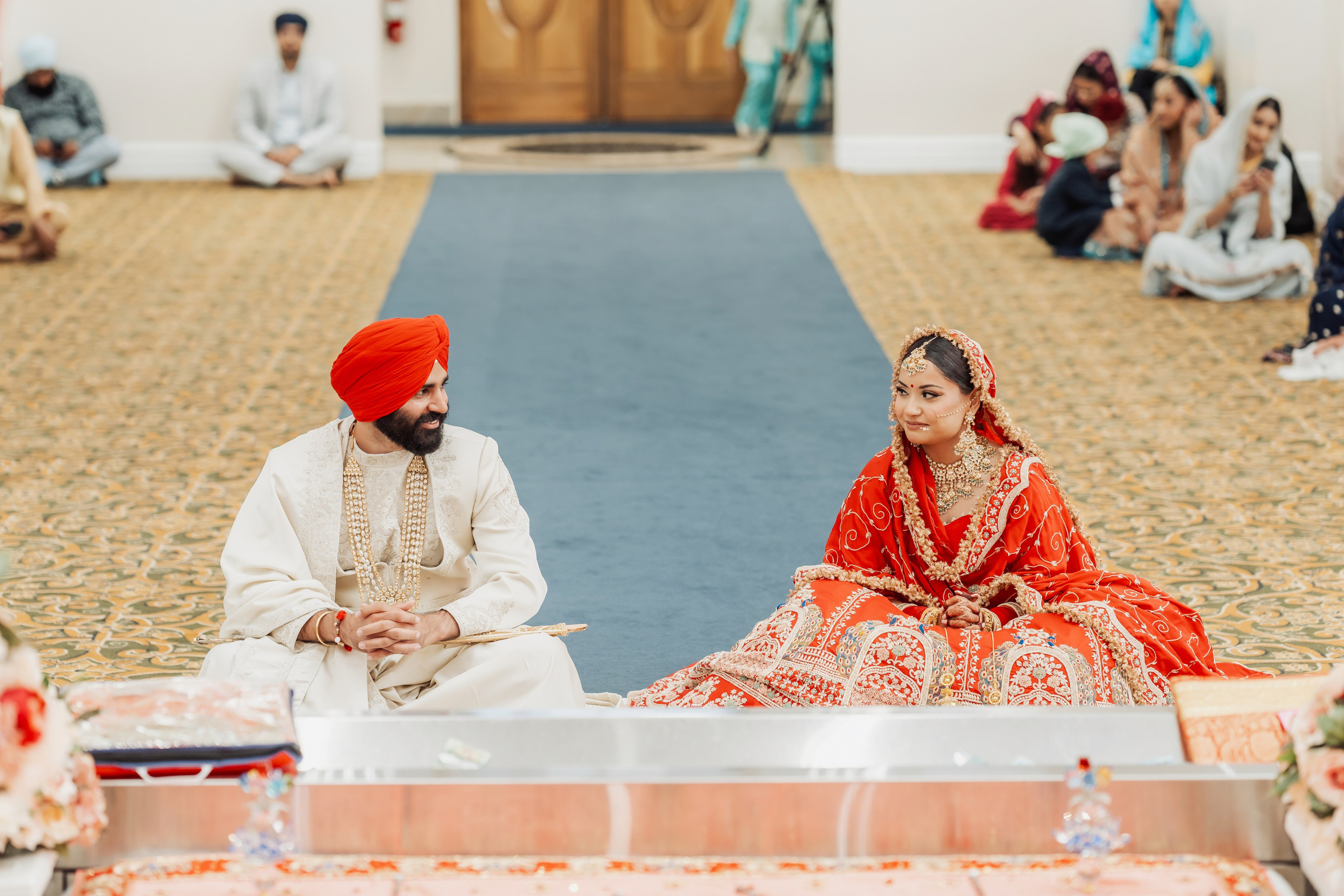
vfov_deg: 16.1
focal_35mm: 85
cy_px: 448
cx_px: 672
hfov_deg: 23.9
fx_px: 3173
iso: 500
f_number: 2
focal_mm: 85
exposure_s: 1/250
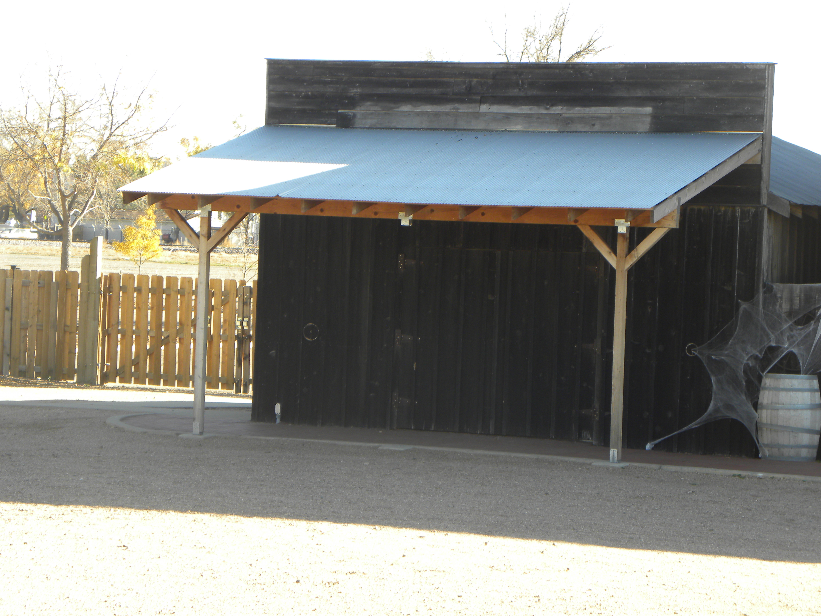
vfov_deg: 10.3
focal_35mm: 144
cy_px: 308
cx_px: 410
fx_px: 3415
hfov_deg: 13.7
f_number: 4.5
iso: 64
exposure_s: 1/98.2
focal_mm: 25.7
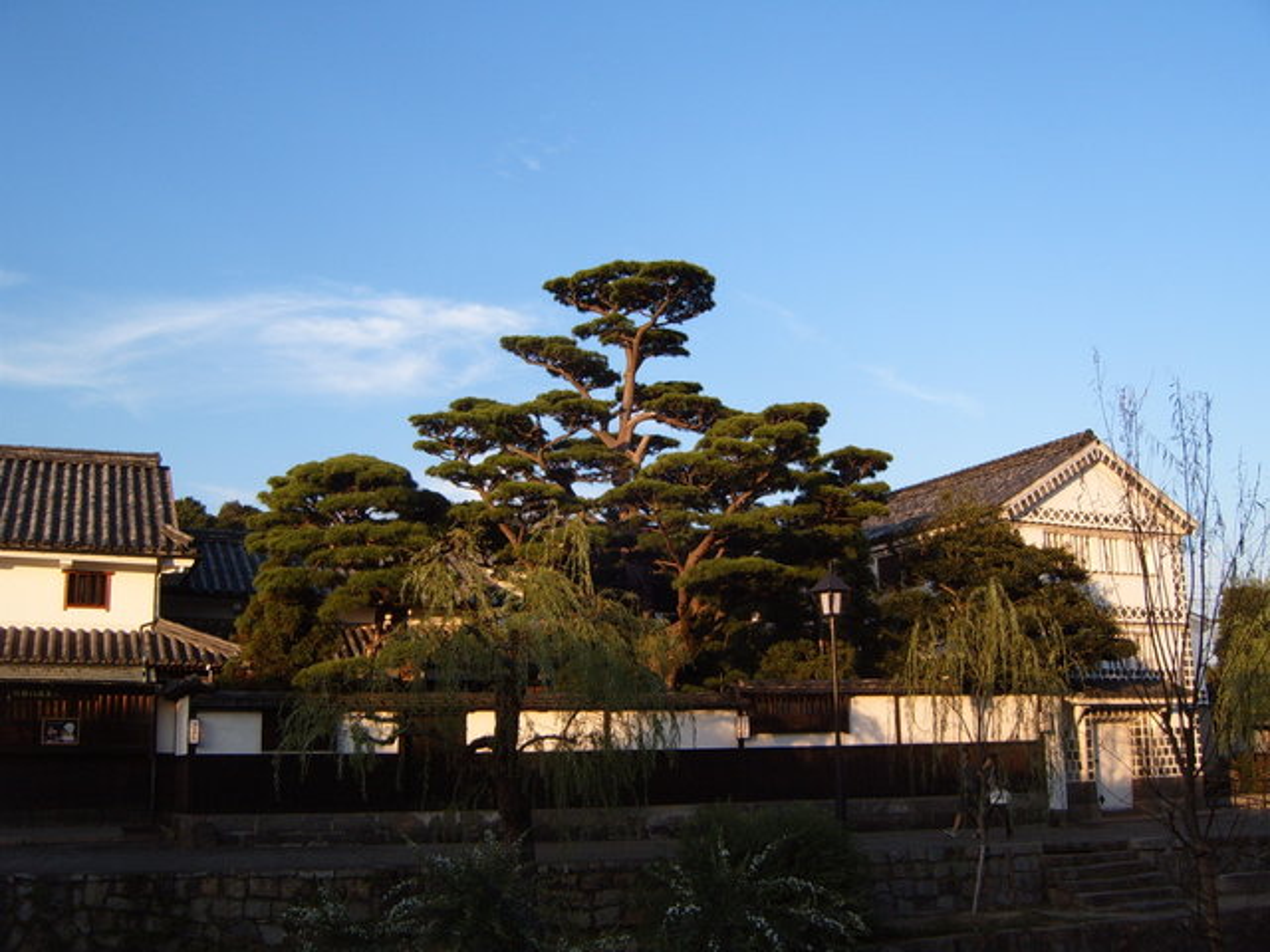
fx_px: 1357
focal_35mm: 37
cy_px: 476
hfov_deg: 50.1
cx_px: 635
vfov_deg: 38.7
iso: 63
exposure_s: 1/125
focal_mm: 6.2
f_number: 6
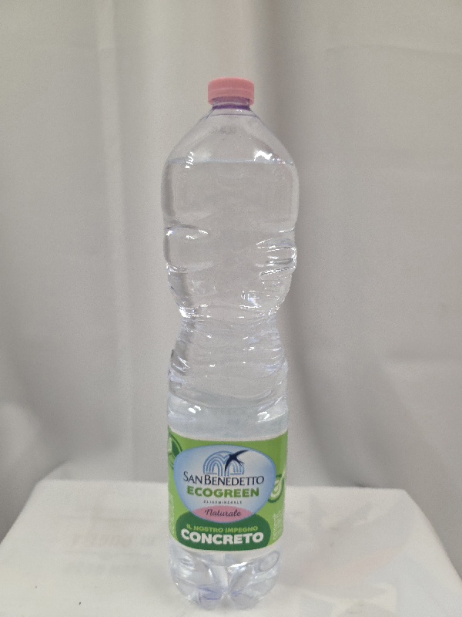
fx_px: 409
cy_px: 308
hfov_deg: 58.9
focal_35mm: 23
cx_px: 231
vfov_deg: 73.9
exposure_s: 1/101
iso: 400
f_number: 1.7
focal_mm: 6.3
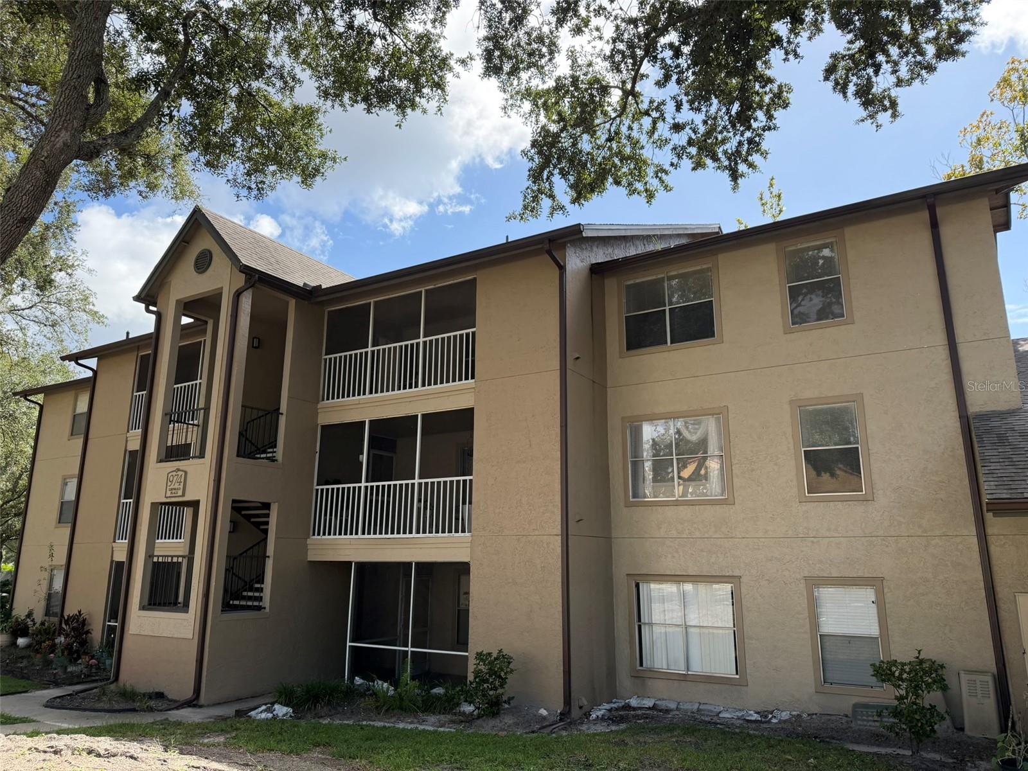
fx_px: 713
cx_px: 514
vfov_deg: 56.8
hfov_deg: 71.6
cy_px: 386
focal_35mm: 24
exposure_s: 1/2703
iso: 100
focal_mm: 6.76
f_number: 1.78
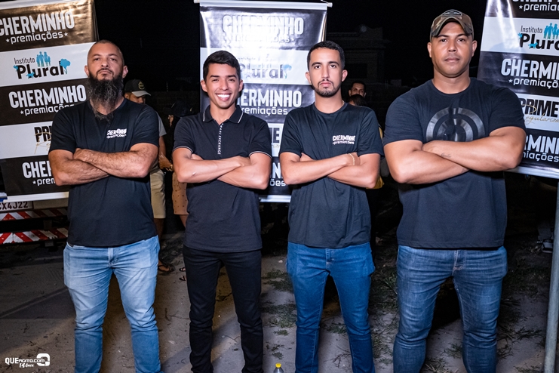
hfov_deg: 53.1
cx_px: 280
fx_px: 559
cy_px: 186
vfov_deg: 36.9
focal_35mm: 36
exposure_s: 1/200
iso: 2500
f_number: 2.8
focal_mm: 24
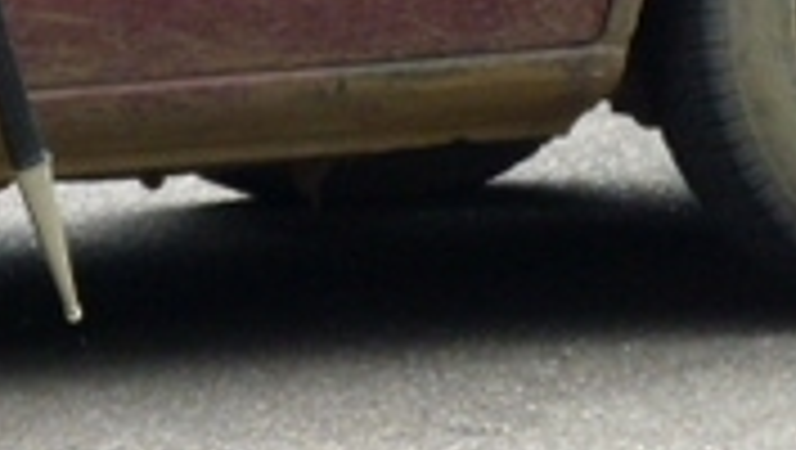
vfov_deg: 1.5
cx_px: 351
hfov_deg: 2.6
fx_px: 17431
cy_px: -486
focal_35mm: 825
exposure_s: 1/320
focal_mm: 40.2
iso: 160
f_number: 4
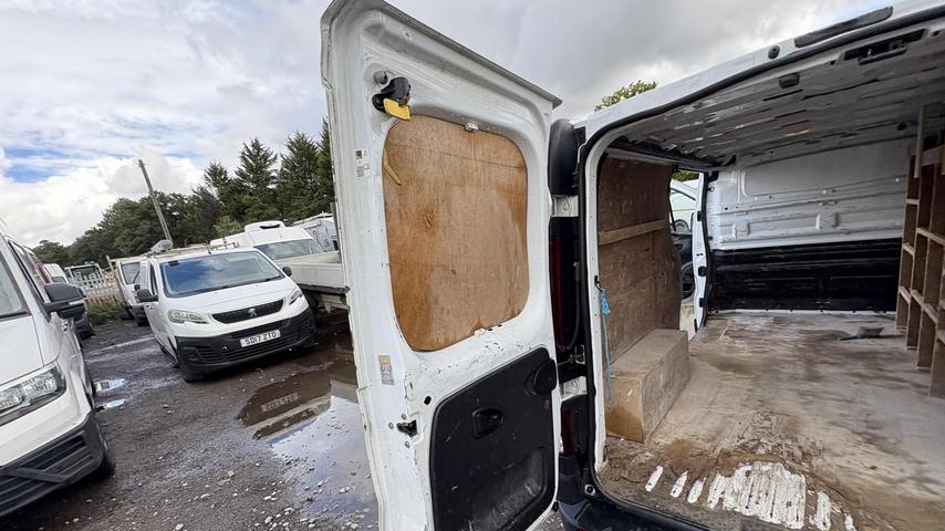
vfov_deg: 66.2
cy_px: 325
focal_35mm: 16
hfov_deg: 99.4
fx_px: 401
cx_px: 487
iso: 40
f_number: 2.2
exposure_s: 1/220
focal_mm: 2.22
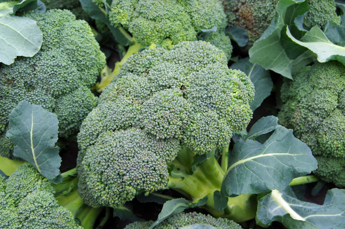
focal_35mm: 60
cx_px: 172
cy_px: 114
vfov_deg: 22.5
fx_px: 574
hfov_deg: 33.5
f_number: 9
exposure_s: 1/50
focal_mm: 40
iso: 400
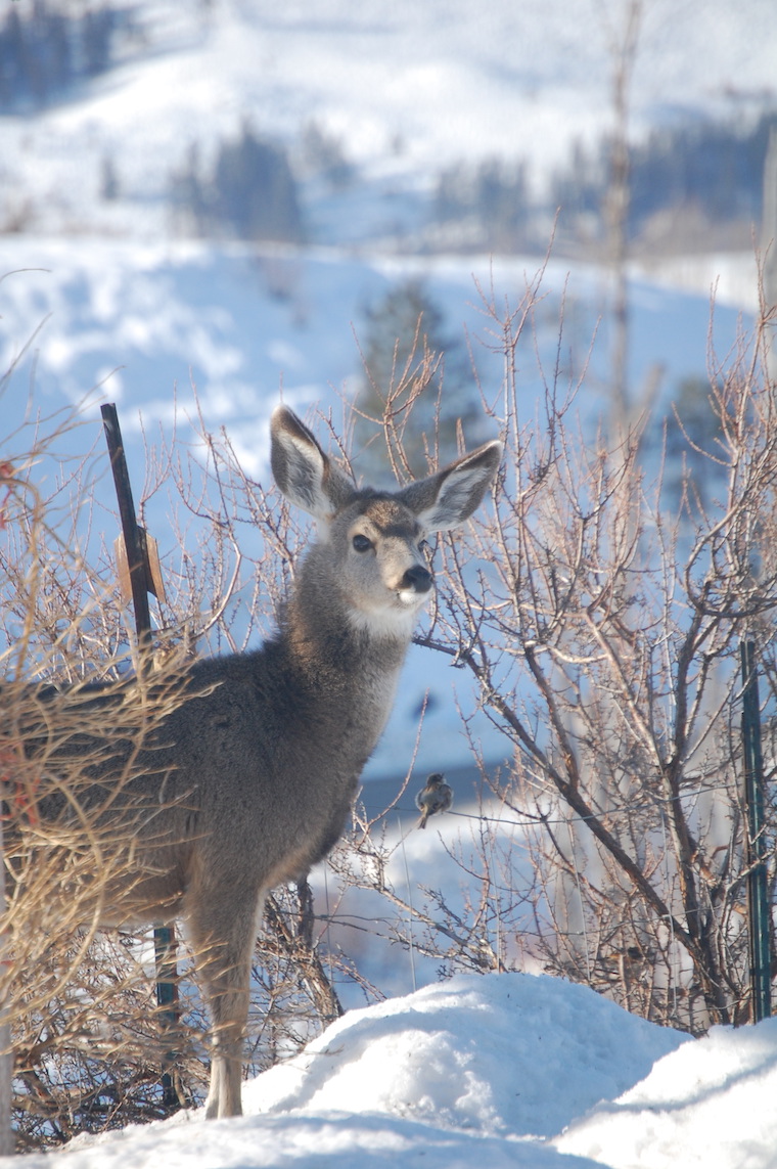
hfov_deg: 4.6
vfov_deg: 6.9
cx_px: 388
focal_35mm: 300
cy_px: 584
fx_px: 9729
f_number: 5.6
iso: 400
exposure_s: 1/800
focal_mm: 200
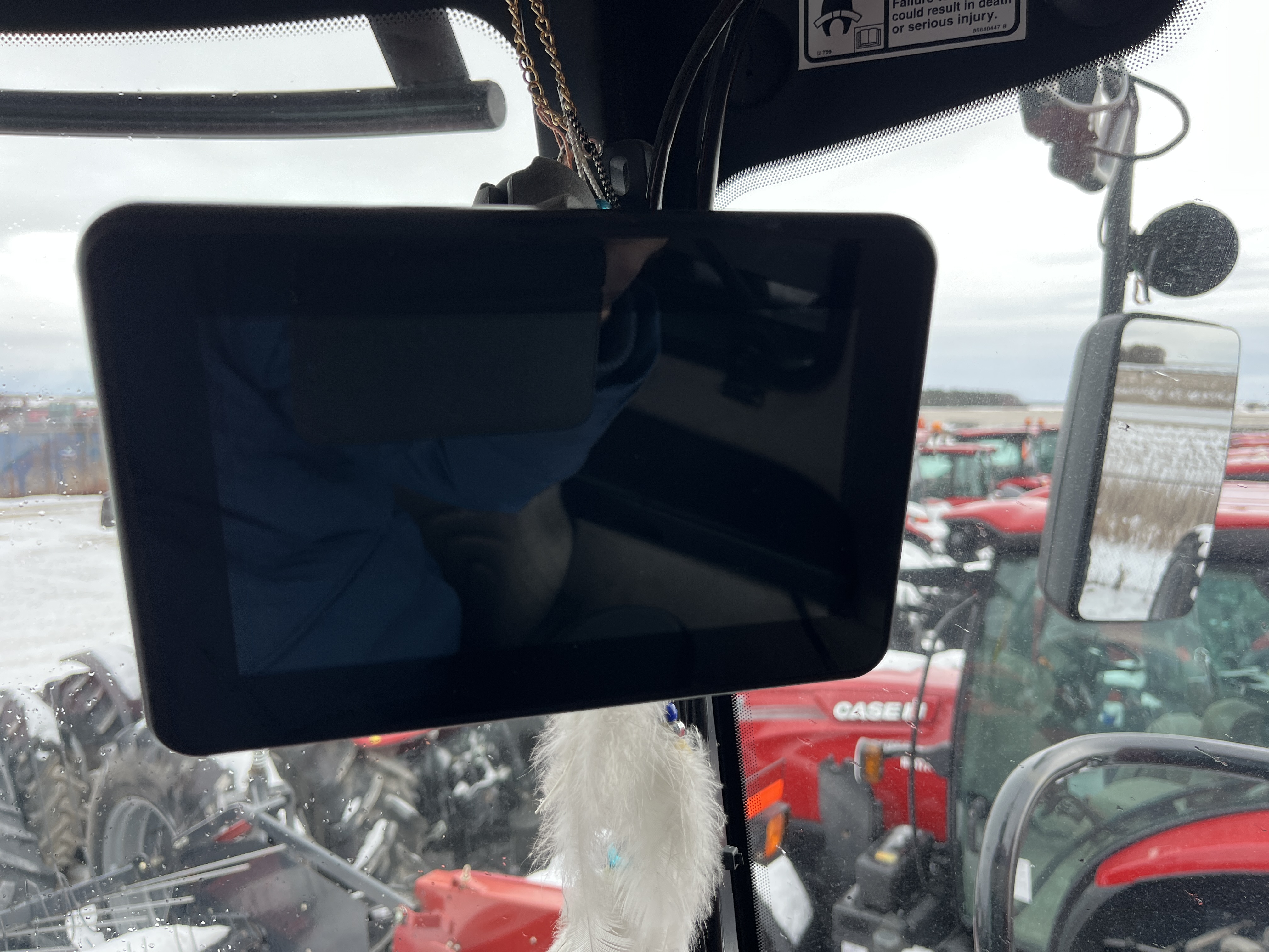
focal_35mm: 26
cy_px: 476
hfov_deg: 67.3
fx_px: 953
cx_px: 634
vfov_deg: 53.1
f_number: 1.6
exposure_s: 1/188
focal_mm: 5.1
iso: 40
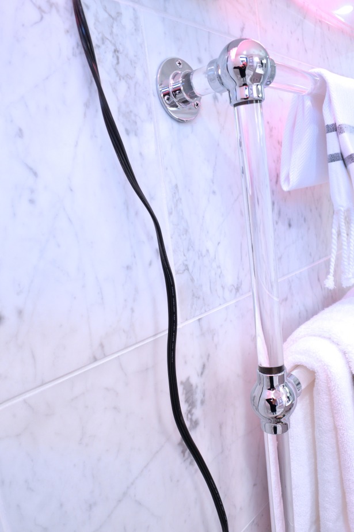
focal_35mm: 27
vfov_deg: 67.4
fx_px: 399
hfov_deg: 47.9
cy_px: 266
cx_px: 177
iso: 800
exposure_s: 1/10
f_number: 7.1
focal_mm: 18
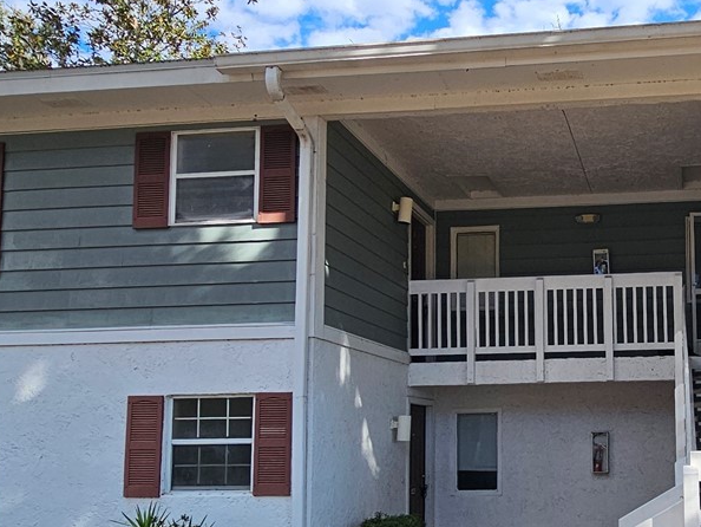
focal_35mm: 35
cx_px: 609
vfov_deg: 39.9
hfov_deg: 48.1
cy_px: 376
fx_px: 709
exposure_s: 1/1186
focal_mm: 2.2
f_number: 2.2
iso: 50
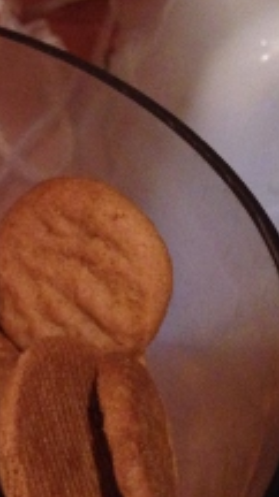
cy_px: 278
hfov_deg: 13.7
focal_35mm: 80
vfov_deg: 26.5
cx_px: -191
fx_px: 1055
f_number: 2.4
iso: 400
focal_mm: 4.12
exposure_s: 1/15
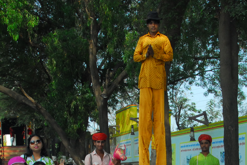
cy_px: 174
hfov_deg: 28.7
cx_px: 147
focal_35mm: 70
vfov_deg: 18.9
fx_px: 481
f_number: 10
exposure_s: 1/200
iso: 640
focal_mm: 22
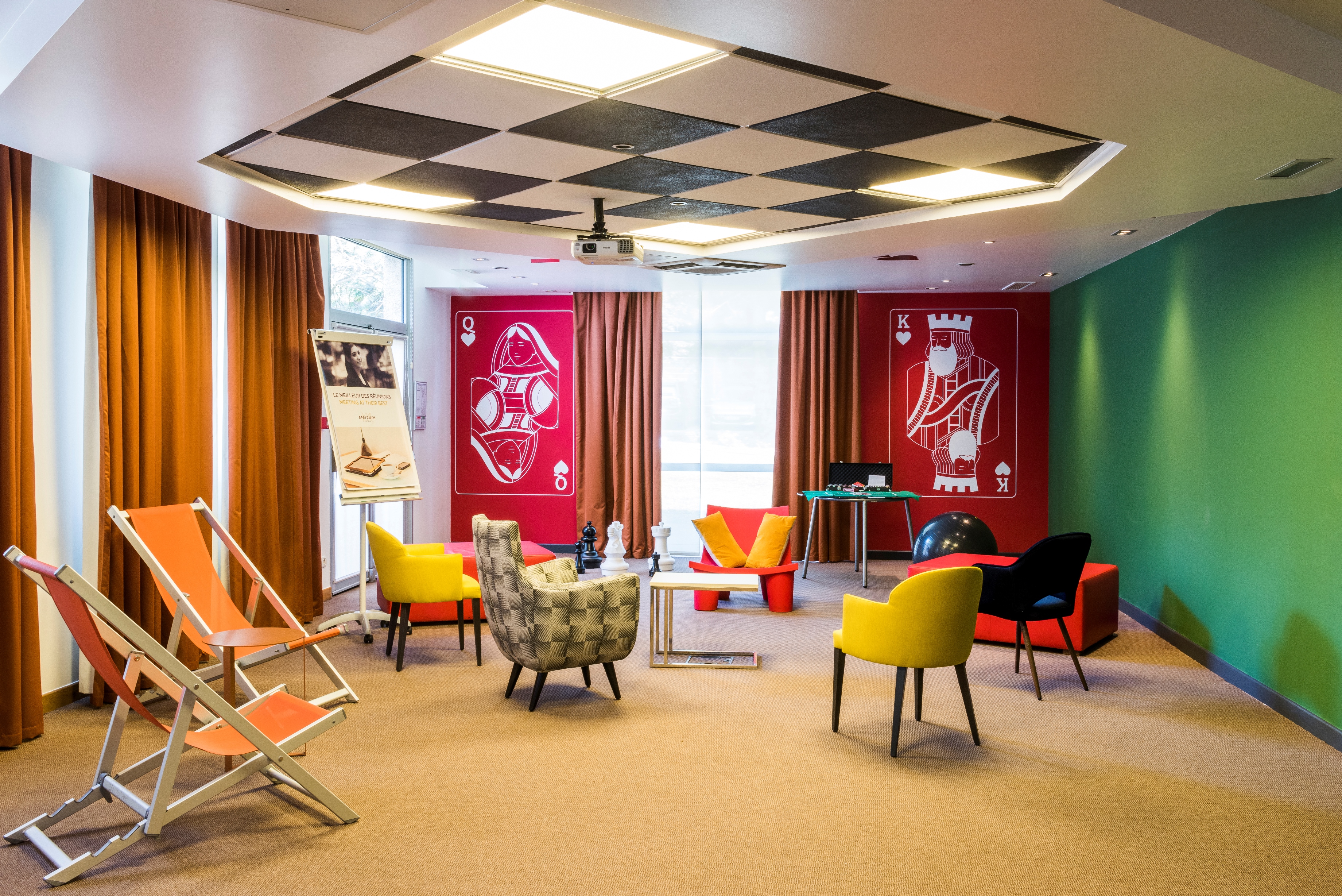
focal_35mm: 32
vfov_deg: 41.1
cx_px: 671
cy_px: 448
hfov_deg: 58.7
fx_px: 1193
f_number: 20
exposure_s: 1.6
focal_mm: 32
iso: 200
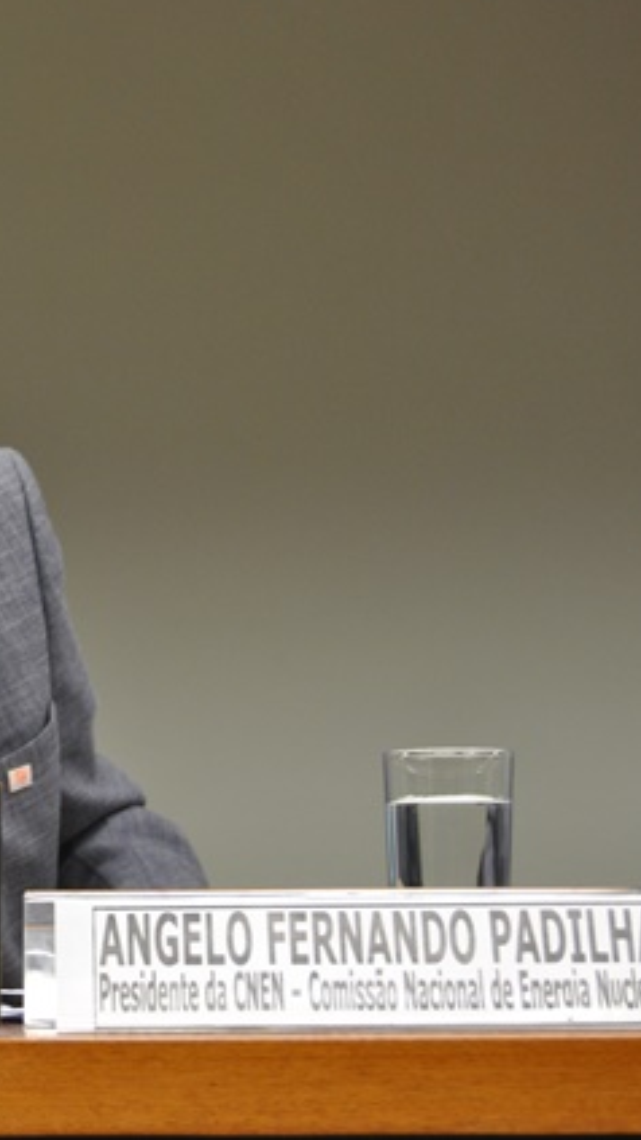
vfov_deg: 18.0
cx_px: -105
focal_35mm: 119
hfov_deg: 10.0
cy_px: 569
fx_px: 3595
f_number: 5.6
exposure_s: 1/30
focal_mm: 50
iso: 360
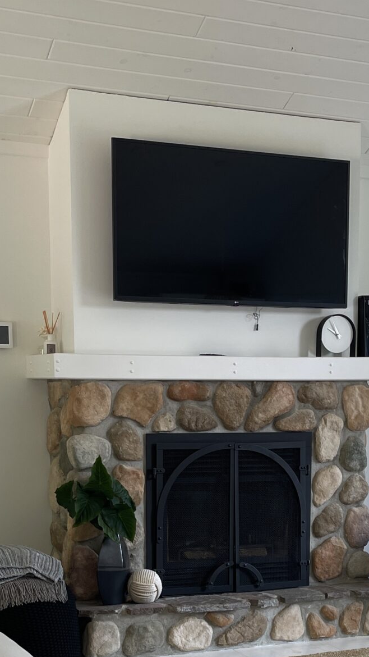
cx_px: 238
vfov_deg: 33.0
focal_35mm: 62
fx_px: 1079
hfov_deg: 19.4
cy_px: 518
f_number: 1.6
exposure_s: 1/121
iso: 64
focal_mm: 5.1
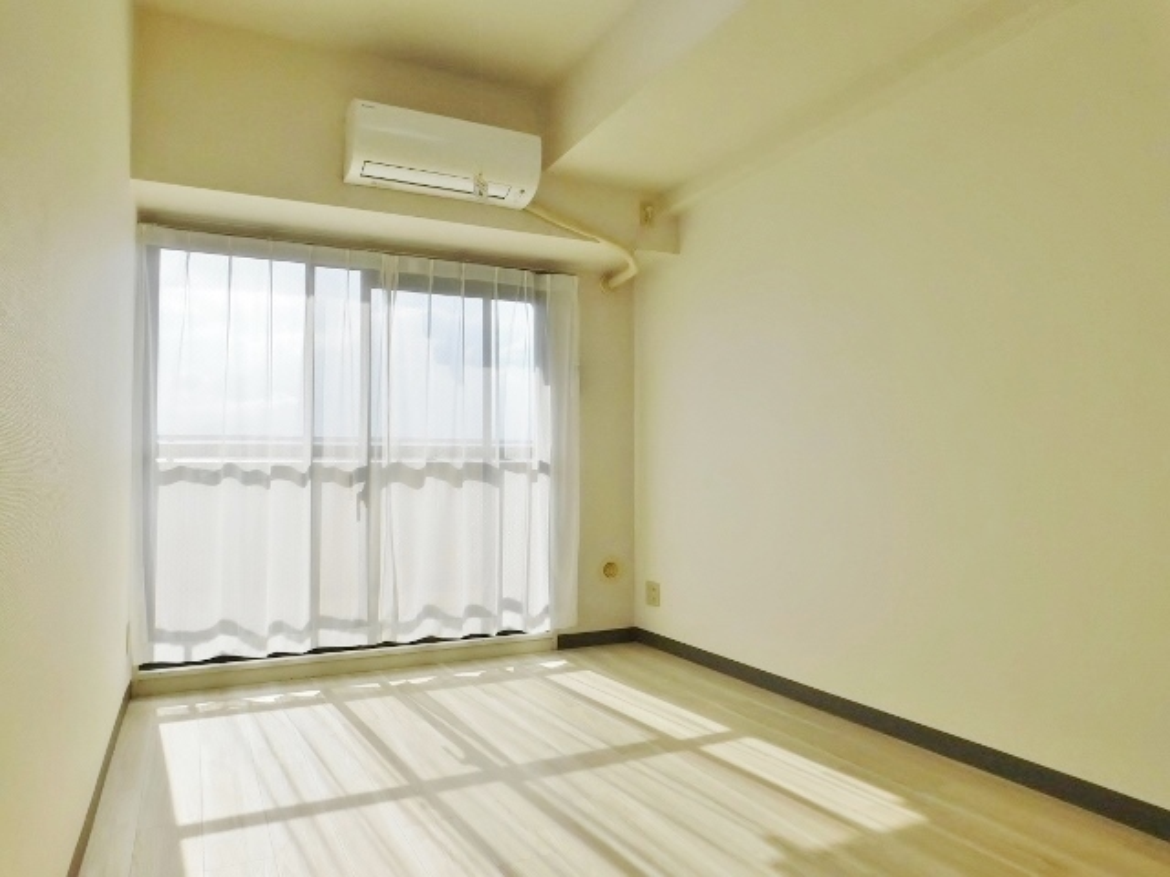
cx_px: 585
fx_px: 777
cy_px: 438
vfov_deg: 58.9
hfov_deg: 73.9
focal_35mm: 23
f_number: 3
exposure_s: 1/1250
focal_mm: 4
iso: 125
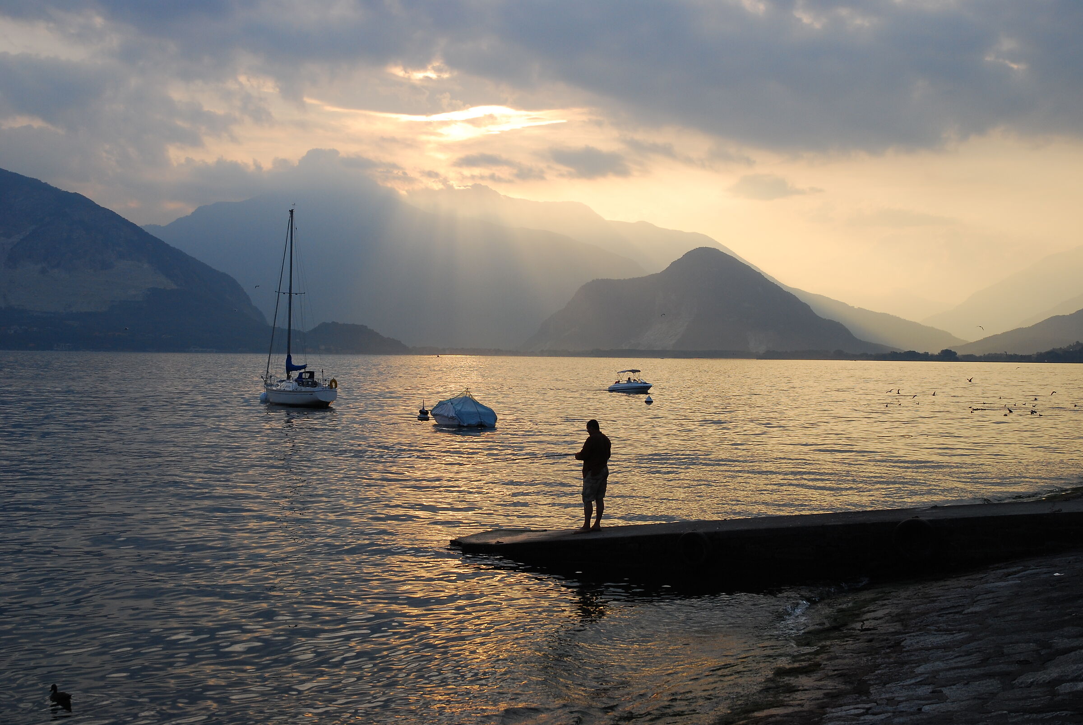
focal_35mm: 46
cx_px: 542
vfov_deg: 29.0
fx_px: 1401
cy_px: 362
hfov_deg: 42.3
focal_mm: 31
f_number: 8
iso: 200
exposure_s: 1/250
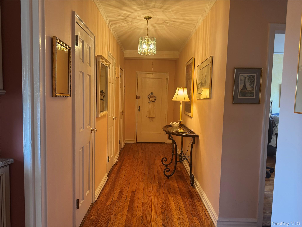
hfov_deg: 71.6
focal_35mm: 24
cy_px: 114
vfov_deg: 56.8
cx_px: 151
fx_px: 209
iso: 200
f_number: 1.78
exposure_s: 1/60
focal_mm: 6.76
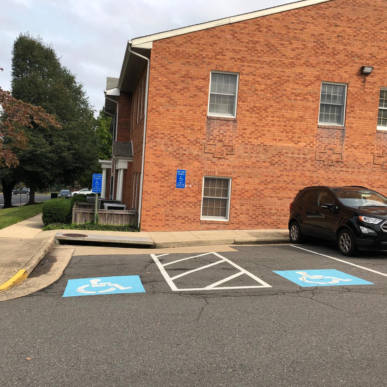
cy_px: 195
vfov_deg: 48.5
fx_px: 430
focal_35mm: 34
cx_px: 161
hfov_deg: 48.3
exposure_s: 1/1116
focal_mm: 4
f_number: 1.8
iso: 20
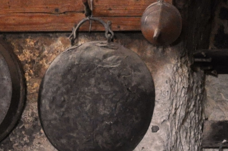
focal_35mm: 233
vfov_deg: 5.8
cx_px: 249
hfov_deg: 8.8
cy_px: 278
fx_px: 1471
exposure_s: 1/25
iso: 1600
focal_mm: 29
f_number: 3.8
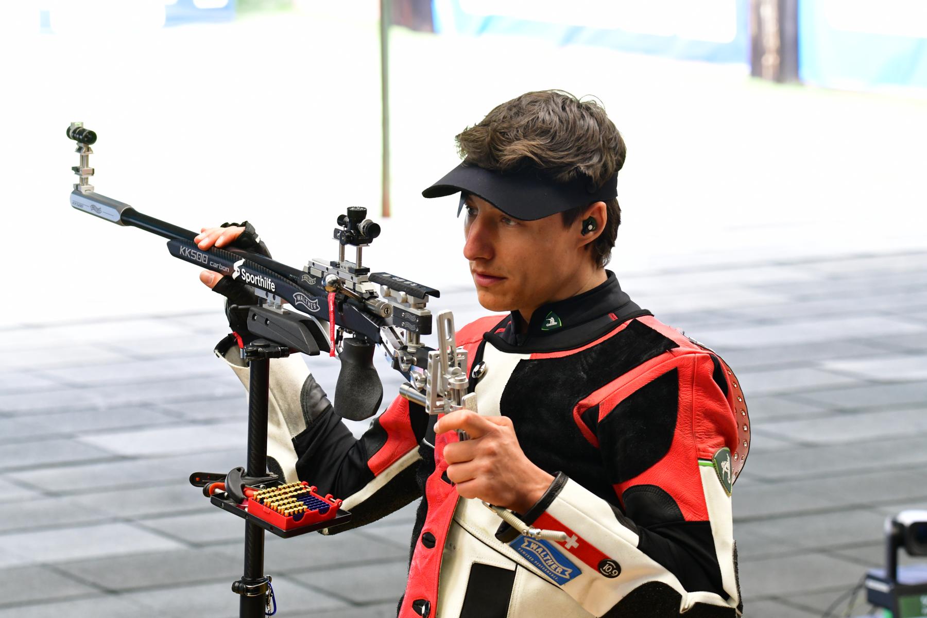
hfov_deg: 11.7
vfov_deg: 7.8
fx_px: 4506
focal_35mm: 175
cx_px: 464
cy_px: 309
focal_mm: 175
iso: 3200
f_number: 9
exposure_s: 1/60
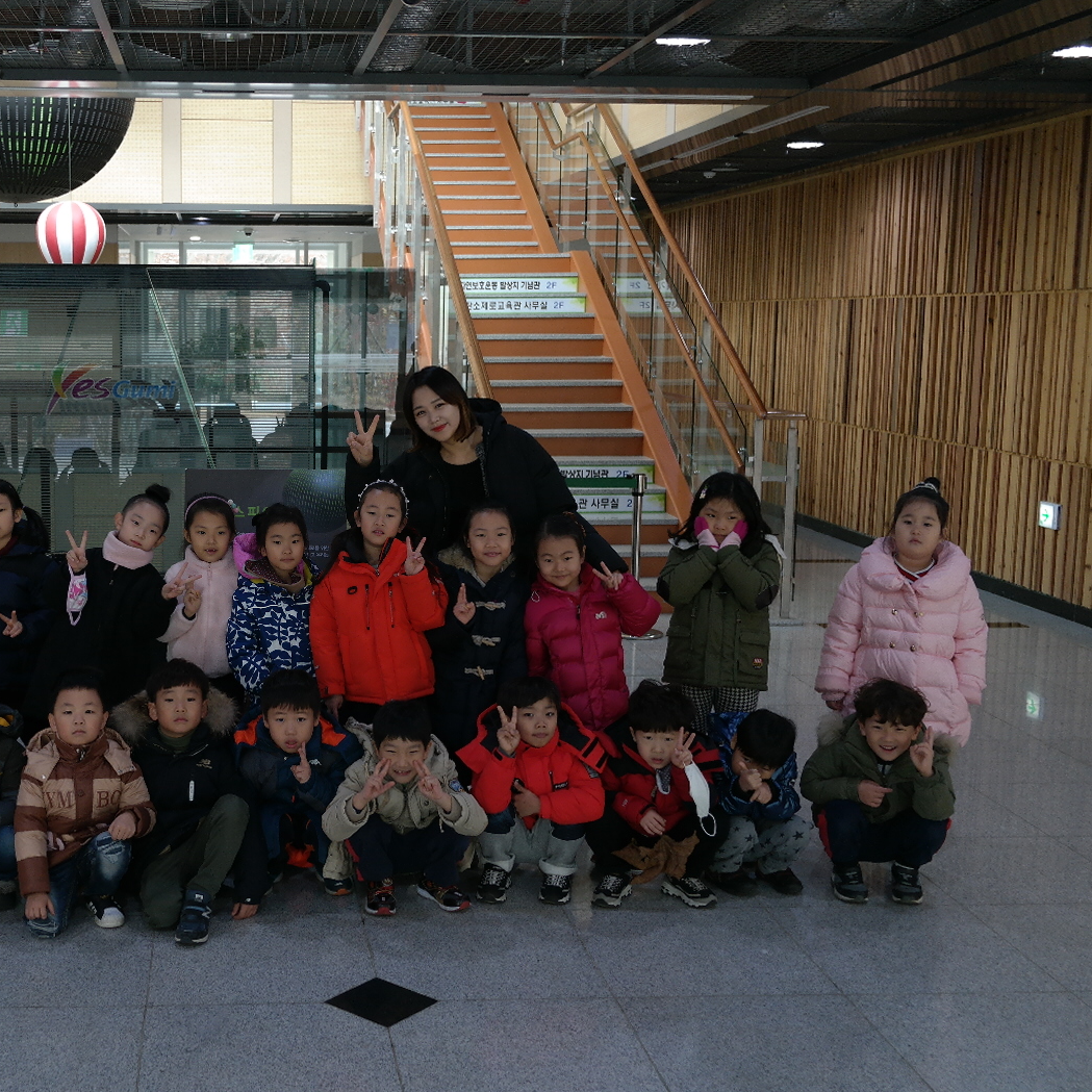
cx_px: 301
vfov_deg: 40.0
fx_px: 1499
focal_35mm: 42
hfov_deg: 39.2
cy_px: 531
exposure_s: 1/40
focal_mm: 20
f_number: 3.5
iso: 400
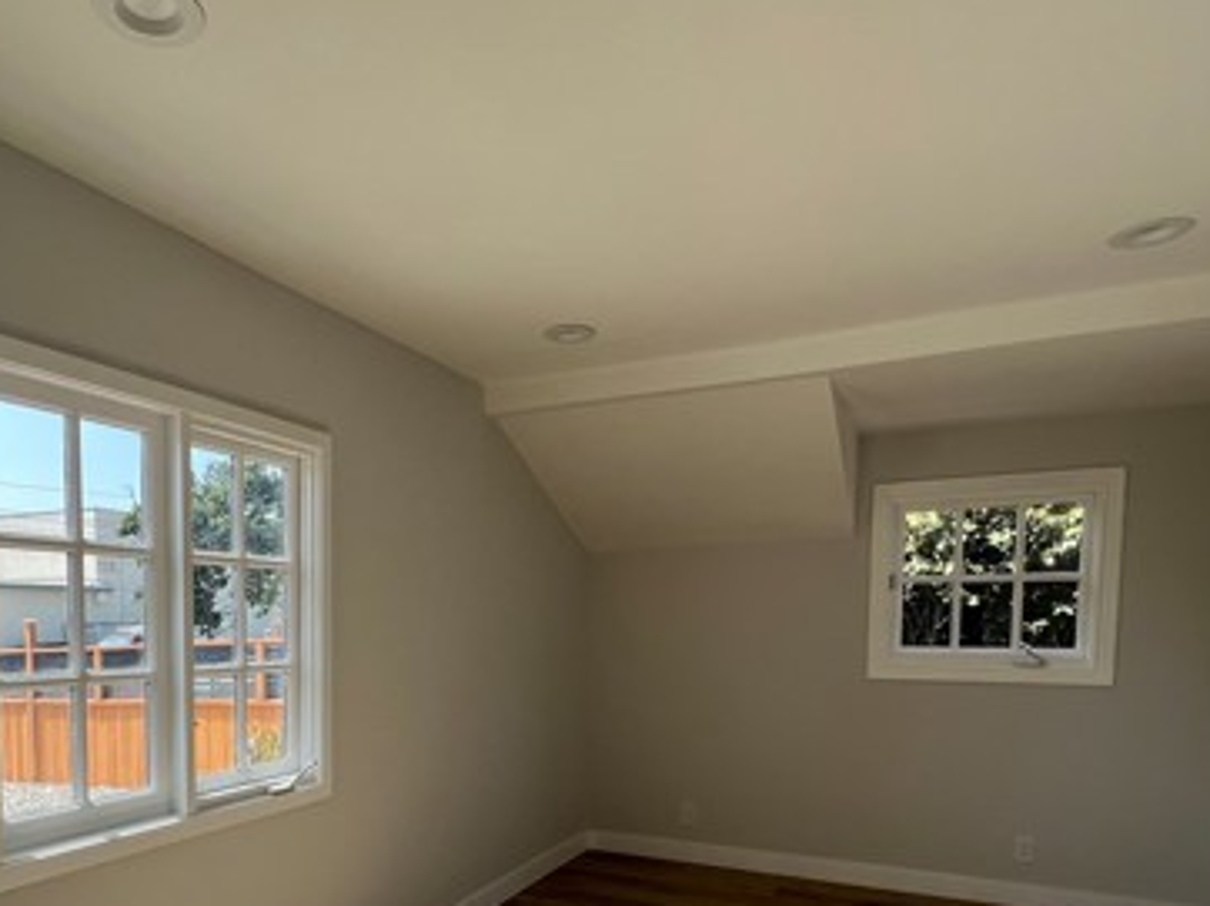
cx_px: 451
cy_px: 685
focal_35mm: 23
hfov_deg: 72.7
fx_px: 803
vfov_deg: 55.8
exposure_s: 1/303
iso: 32
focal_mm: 1.57
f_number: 1.8
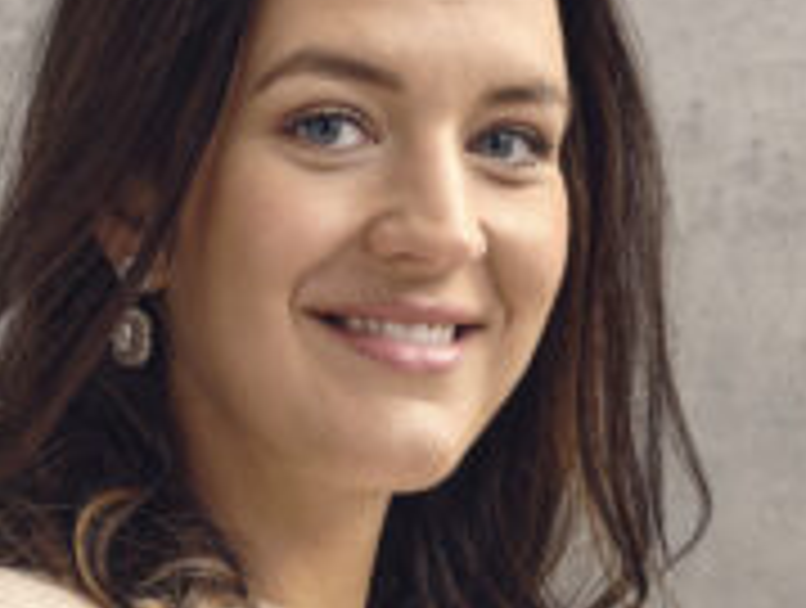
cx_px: 144
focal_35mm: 145
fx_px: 3383
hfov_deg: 13.5
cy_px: 608
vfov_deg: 10.2
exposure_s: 1/125
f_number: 8
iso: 400
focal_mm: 45
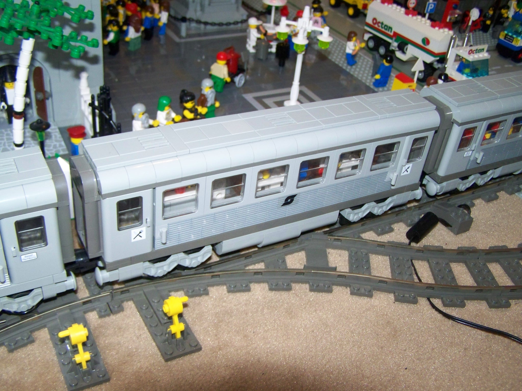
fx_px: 573
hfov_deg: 49.0
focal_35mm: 38
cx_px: 261
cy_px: 196
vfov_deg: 37.7
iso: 200
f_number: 2.8
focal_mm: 6.3
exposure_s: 1/30
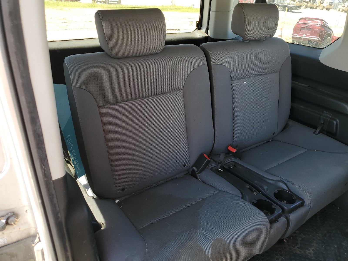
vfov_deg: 53.1
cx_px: 174
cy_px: 130
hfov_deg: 67.3
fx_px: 261
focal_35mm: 26
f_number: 1.5
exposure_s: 1/139
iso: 50
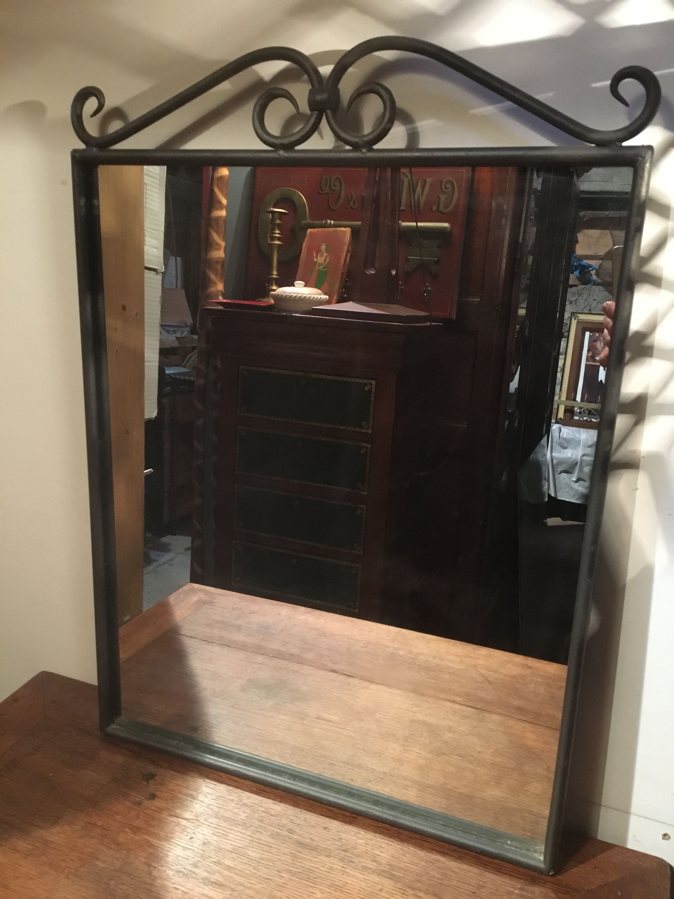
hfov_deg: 48.2
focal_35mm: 29
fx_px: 753
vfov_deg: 61.7
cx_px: 337
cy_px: 450
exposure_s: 1/17
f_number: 2.2
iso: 320
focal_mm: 4.15
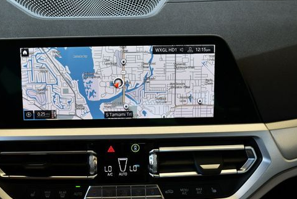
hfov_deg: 40.7
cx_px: 105
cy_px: 114
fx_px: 396
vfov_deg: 28.1
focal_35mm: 48
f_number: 4
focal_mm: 18
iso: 400
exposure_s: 1/250
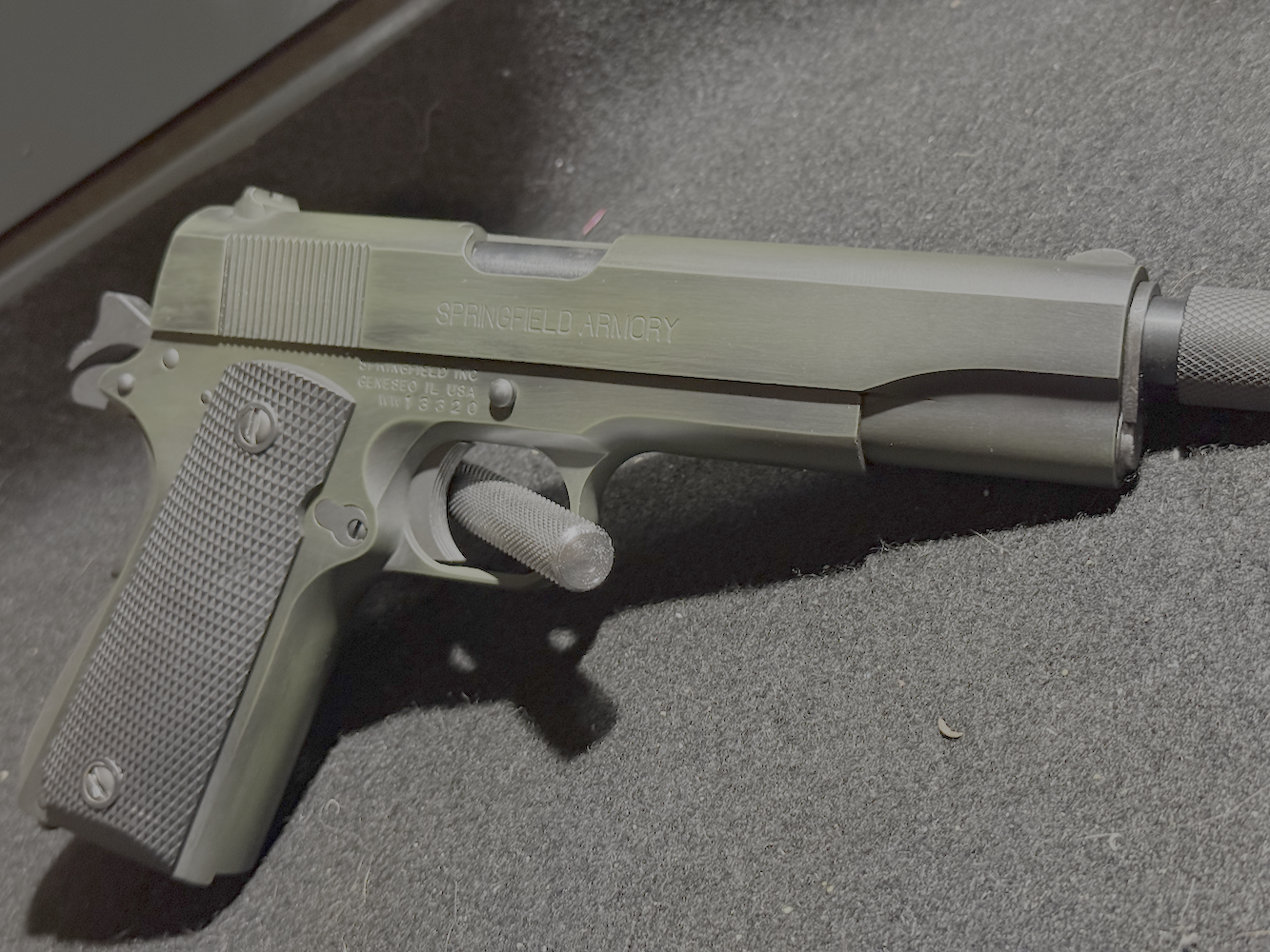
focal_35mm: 48
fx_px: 1761
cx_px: 635
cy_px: 476
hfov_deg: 39.7
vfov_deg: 30.3
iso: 640
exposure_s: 1/24
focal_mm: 6.76
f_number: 1.78
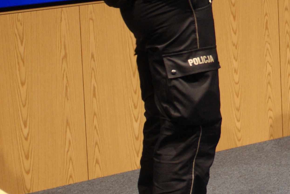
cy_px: -53
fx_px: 1057
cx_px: 336
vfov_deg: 10.3
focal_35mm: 131
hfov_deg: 15.1
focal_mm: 28
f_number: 3.5
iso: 400
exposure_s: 1/40
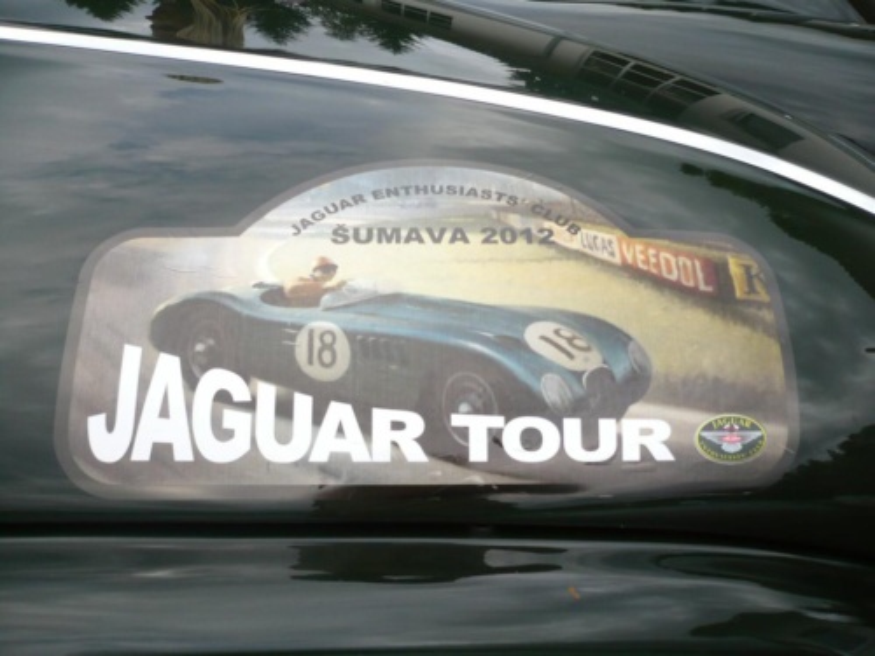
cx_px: 438
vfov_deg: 40.7
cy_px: 328
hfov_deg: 52.6
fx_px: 885
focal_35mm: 35
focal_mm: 5.8
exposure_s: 1/500
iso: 100
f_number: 2.8
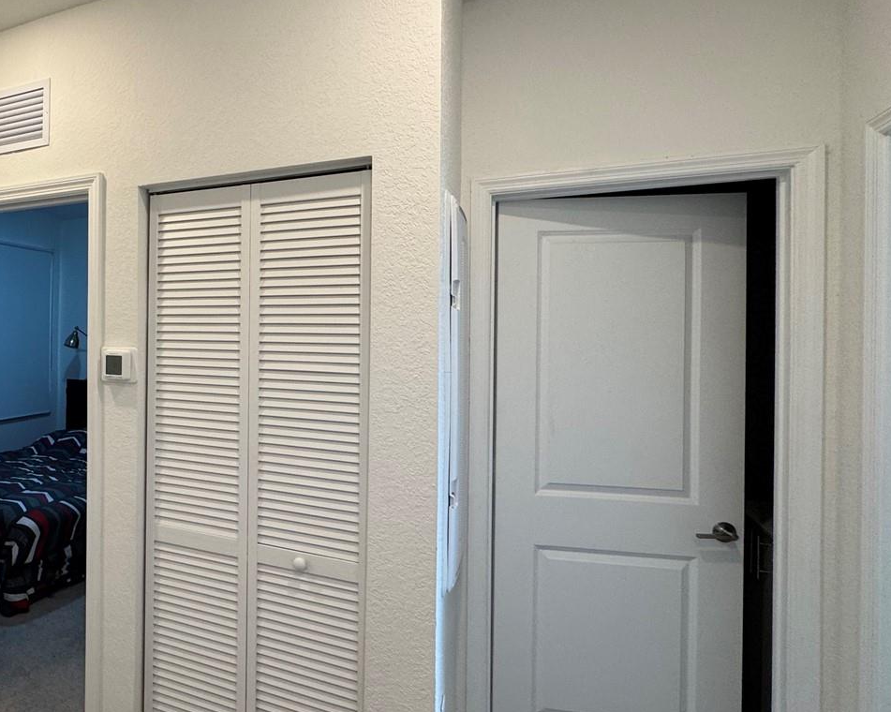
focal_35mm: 23
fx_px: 606
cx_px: 205
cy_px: 334
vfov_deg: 60.8
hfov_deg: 67.2
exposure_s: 1/120
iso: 160
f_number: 2.2
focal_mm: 2.22
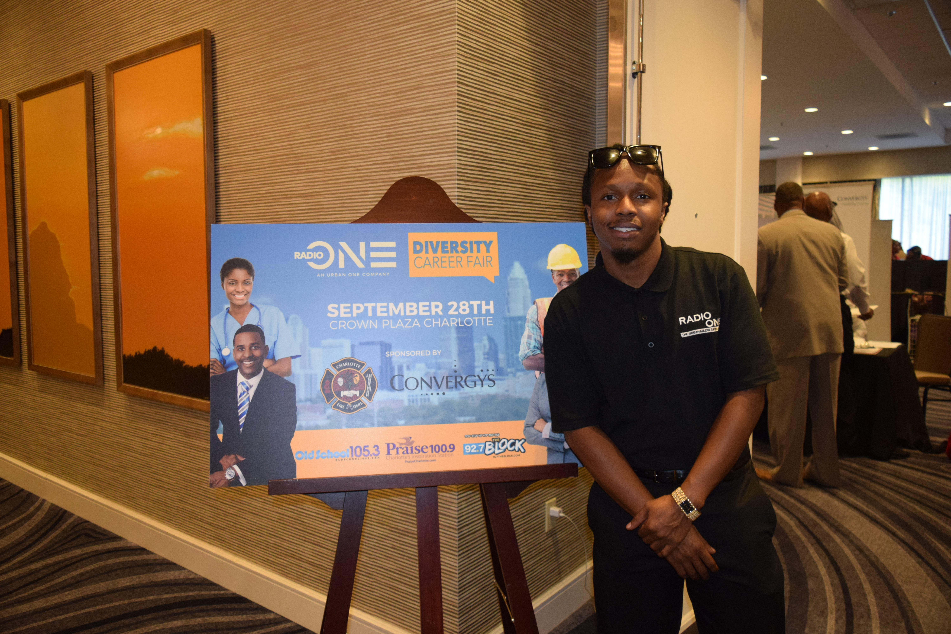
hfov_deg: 67.4
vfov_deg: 47.9
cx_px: 476
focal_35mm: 27
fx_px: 713
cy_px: 317
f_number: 3.5
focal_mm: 18
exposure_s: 1/60
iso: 1600
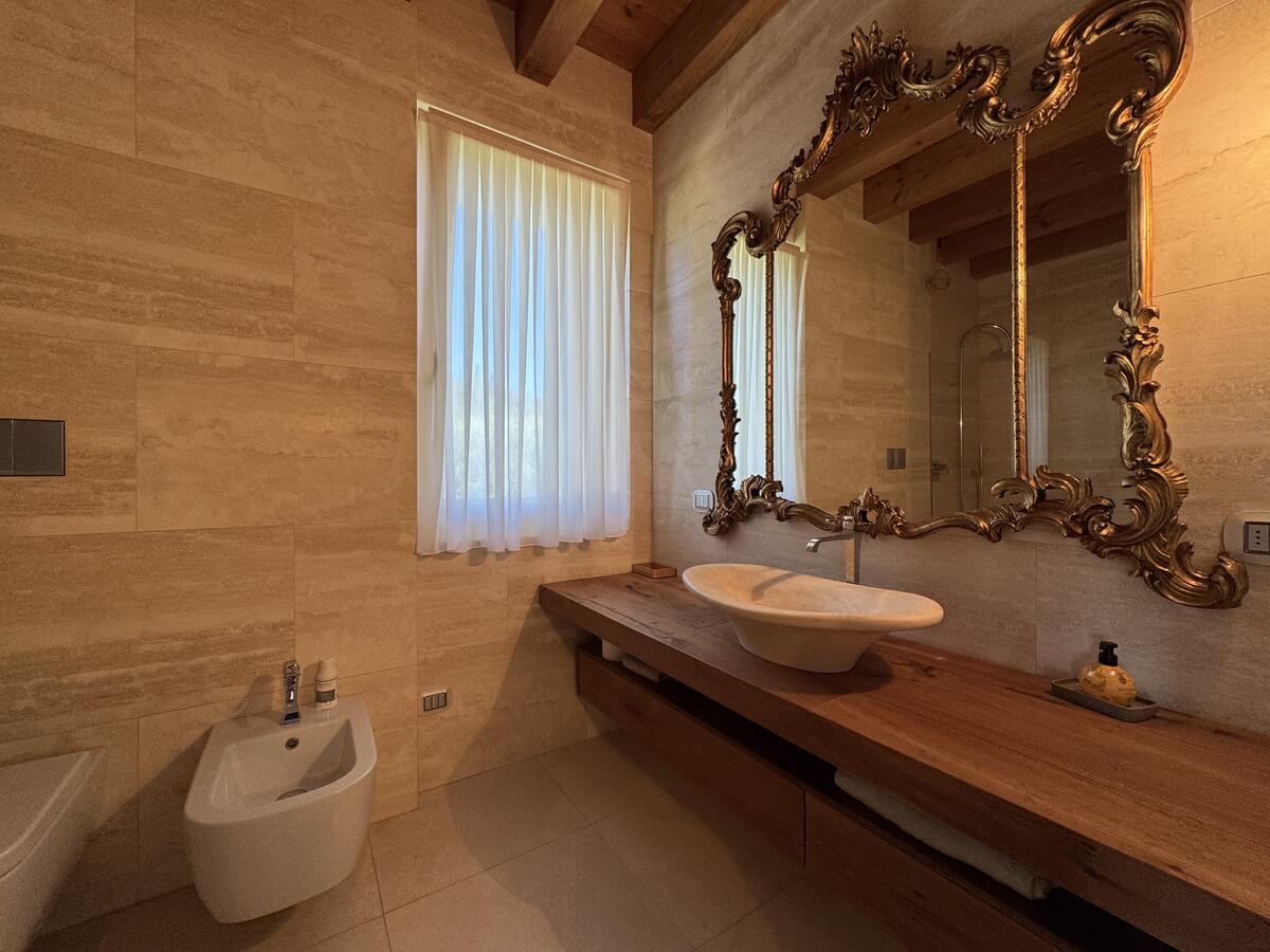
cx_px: 635
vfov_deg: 85.7
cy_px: 476
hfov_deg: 102.1
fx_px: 514
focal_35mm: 14
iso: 100
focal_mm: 2.22
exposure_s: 1/100
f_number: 2.2
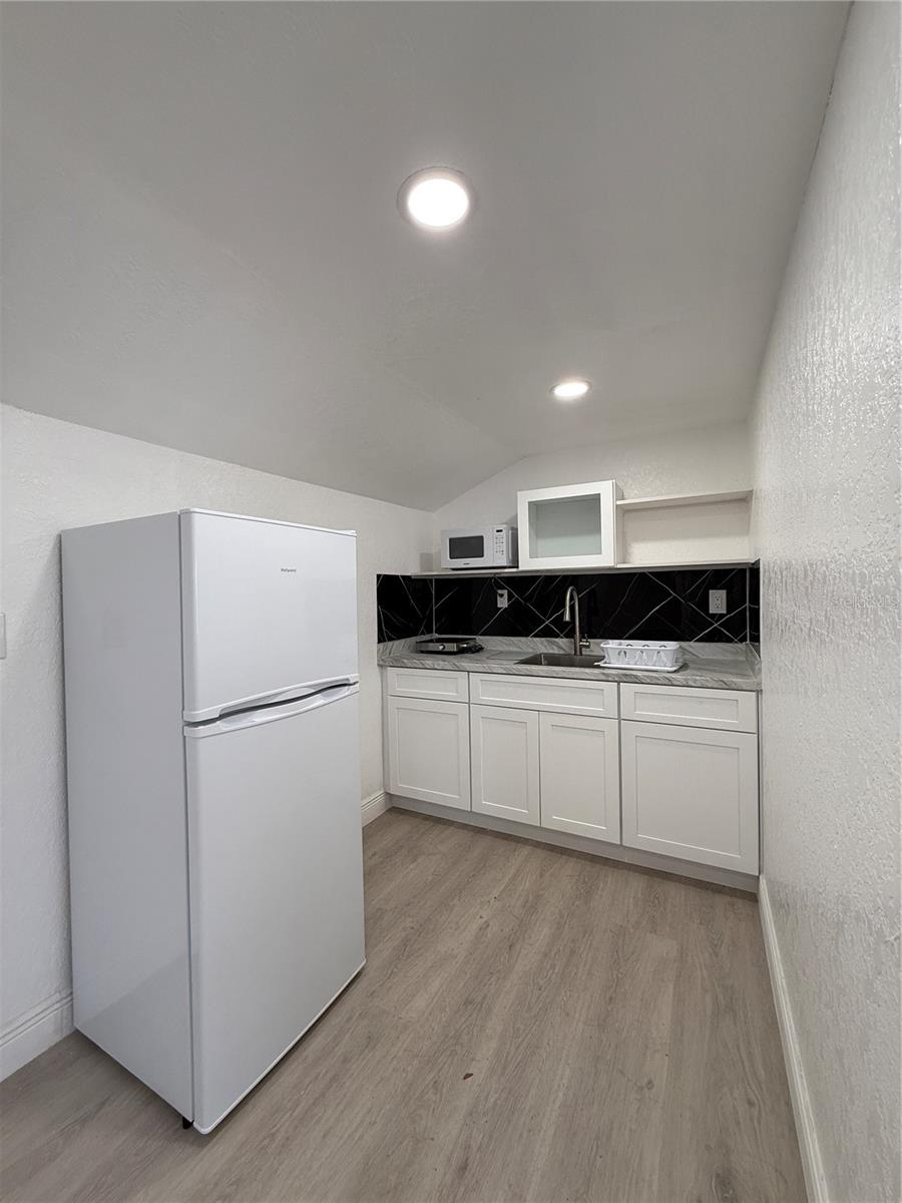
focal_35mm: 14
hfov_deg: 85.7
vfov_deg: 102.1
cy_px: 602
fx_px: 486
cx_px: 451
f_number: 2.2
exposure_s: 1/120
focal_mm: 2.22
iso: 160
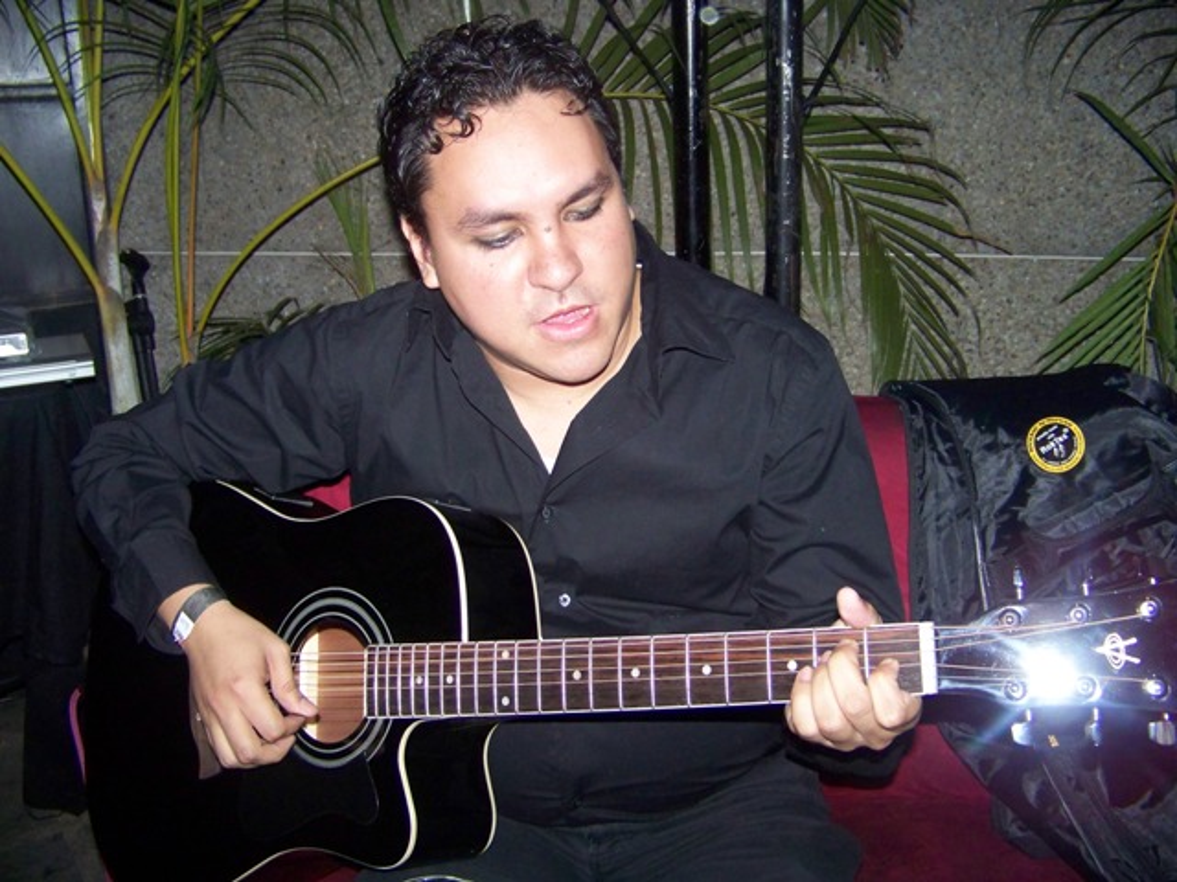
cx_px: 588
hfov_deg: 51.4
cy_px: 441
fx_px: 1224
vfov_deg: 39.7
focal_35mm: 36
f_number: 2.8
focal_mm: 5.85
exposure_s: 1/30
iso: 200
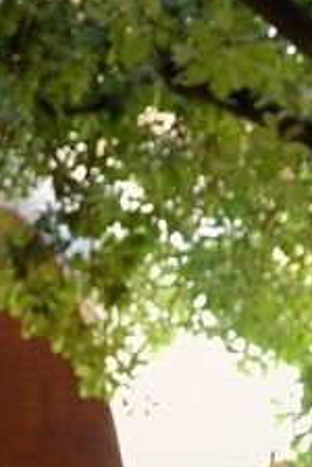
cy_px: 1249
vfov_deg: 8.3
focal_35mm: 220
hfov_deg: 6.0
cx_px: -470
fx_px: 2860
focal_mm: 31
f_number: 8
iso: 200
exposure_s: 1/2.5
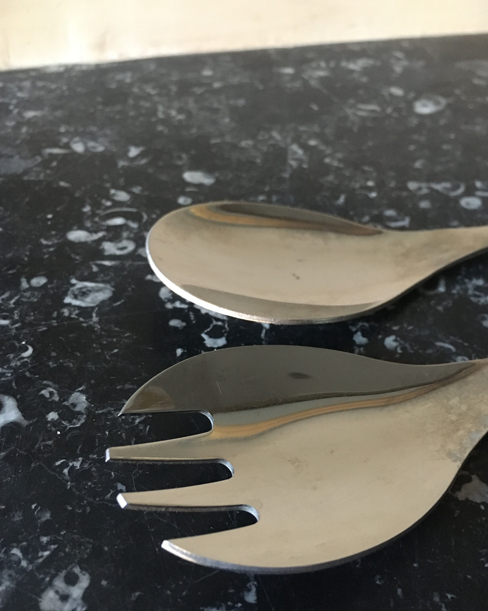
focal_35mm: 31
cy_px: 332
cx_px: 248
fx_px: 560
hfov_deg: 47.1
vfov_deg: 57.1
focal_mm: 4.15
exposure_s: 1/17
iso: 320
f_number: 2.2
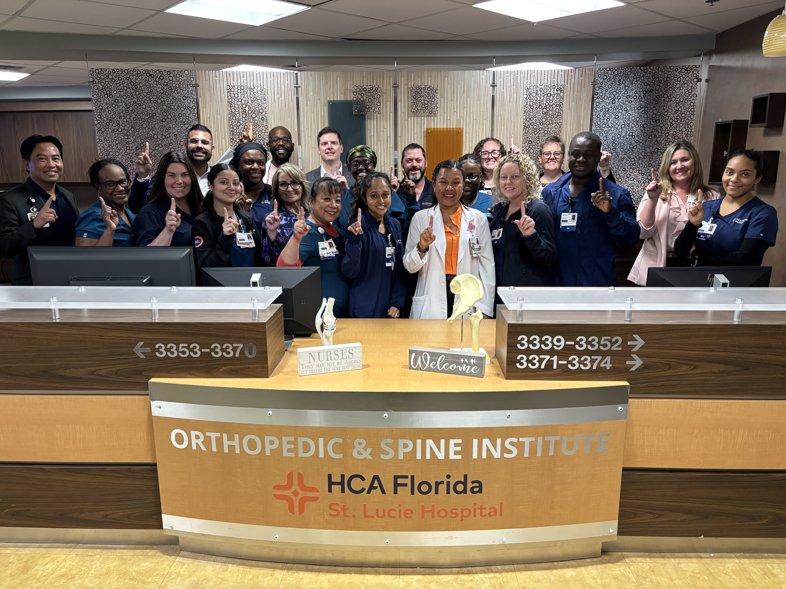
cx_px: 393
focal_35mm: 26
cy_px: 294
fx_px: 590
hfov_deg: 67.3
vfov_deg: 53.1
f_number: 1.6
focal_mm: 5.96
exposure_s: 1/60
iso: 250
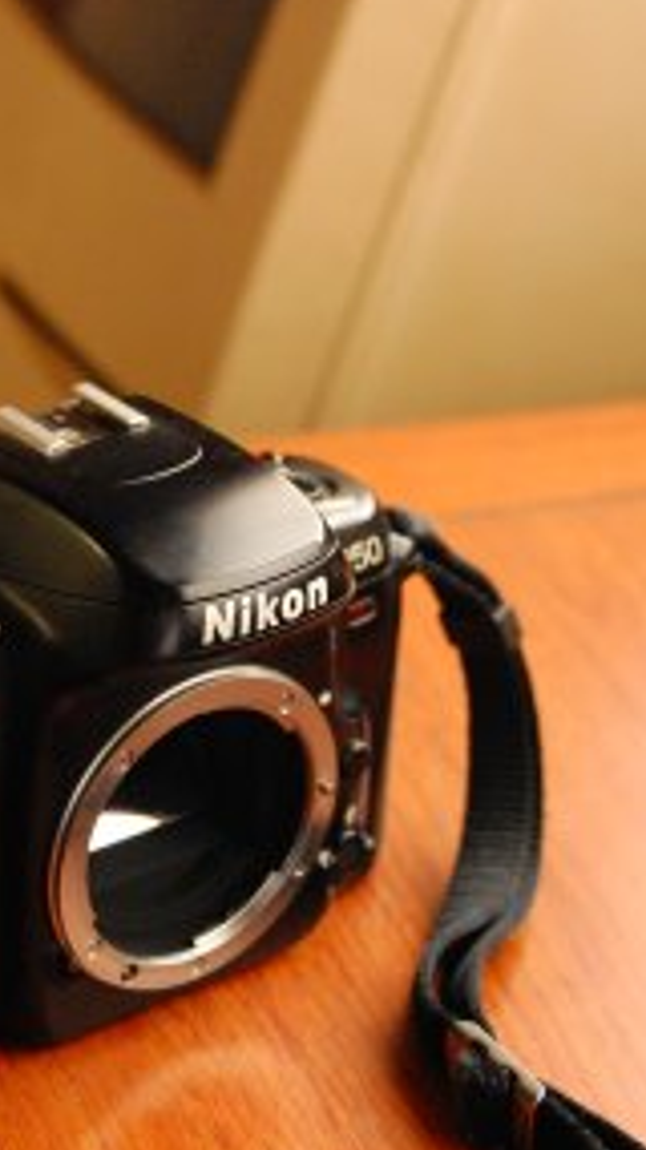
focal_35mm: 126
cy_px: 408
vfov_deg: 17.0
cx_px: 95
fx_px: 3843
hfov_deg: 9.6
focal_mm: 52
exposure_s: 1/25
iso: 1600
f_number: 4.5
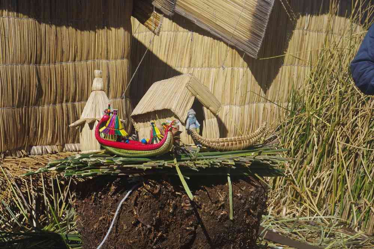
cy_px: 124
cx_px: 187
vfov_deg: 16.6
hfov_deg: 24.6
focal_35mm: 82
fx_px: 857
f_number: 11
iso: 200
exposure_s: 1/160
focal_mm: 55
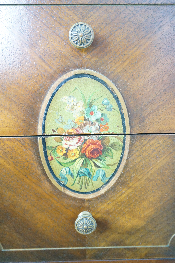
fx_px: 263
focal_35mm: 36
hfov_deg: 36.8
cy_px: 132
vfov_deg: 53.2
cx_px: 88
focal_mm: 24
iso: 3200
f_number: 4.5
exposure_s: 1/40
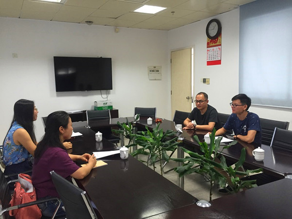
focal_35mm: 29
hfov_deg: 61.7
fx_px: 245
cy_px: 110
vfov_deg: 48.2
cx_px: 146
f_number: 2.2
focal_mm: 4.15
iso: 64
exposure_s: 1/33
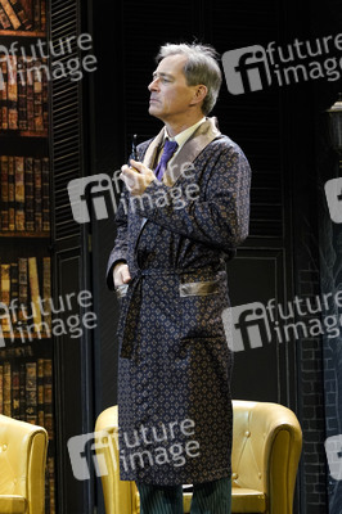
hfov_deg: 11.7
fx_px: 1670
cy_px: 257
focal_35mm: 117
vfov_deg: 17.5
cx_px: 171
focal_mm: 117
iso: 2500
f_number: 5
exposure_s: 1/250
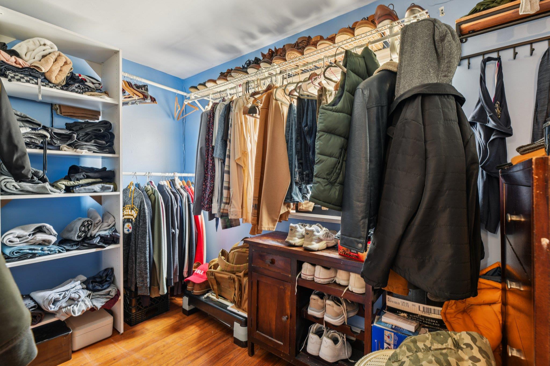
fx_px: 260
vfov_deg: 70.4
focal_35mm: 17
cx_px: 275
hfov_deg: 93.3
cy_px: 183
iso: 320
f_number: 8
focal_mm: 17
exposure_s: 2.5
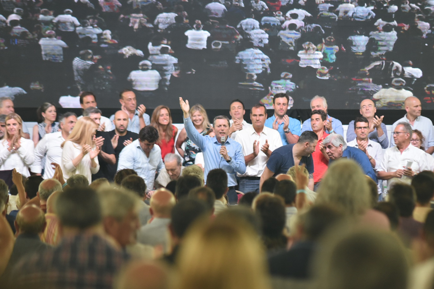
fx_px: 2459
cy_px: 153
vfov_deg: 6.7
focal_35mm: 204
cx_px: 234
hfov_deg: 10.1
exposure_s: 1/400
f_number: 2.8
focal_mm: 170
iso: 2000
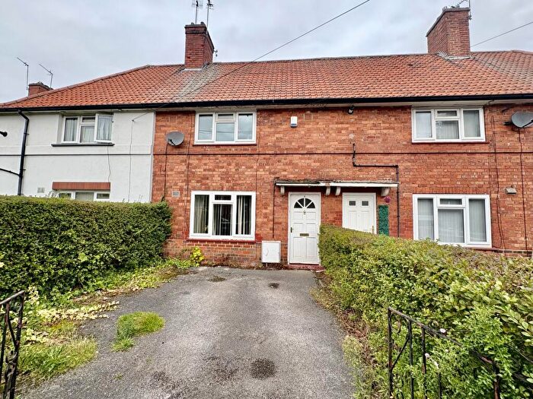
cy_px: 200
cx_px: 266
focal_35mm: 14
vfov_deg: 85.7
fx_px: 216
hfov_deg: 102.1
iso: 40
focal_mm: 2.22
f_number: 2.2
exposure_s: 1/596
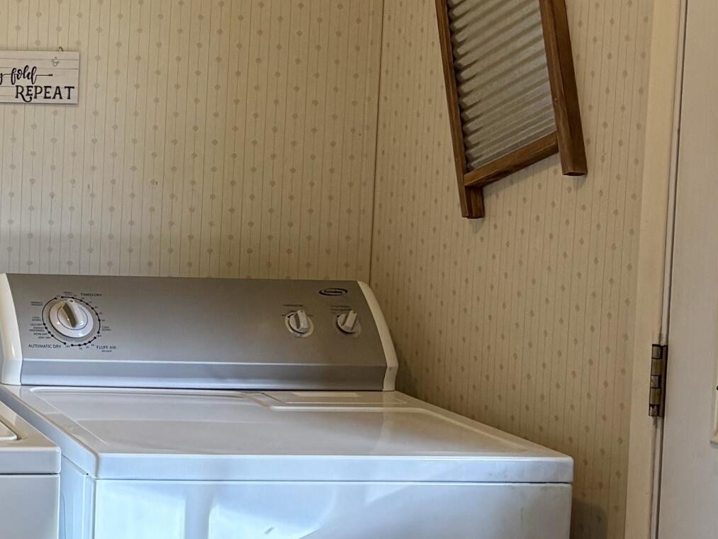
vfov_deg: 19.1
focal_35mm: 77
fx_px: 1597
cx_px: -264
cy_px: 189
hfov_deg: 22.2
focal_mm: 5.96
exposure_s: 1/120
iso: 160
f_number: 1.6
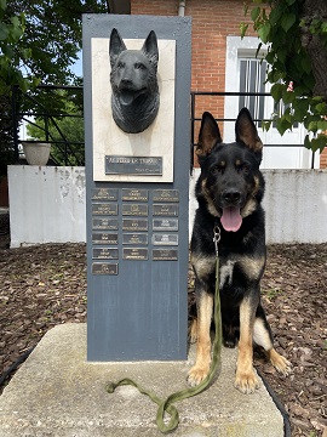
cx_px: 164
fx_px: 327
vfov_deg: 67.3
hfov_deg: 53.1
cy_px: 218
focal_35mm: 26
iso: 32
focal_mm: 4.25
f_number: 1.8
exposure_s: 1/1025
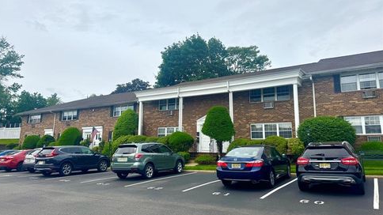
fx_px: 274
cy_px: 97
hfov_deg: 69.9
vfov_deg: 42.8
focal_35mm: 27
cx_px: 186
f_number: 1.78
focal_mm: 6.76
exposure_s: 1/7937
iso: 80
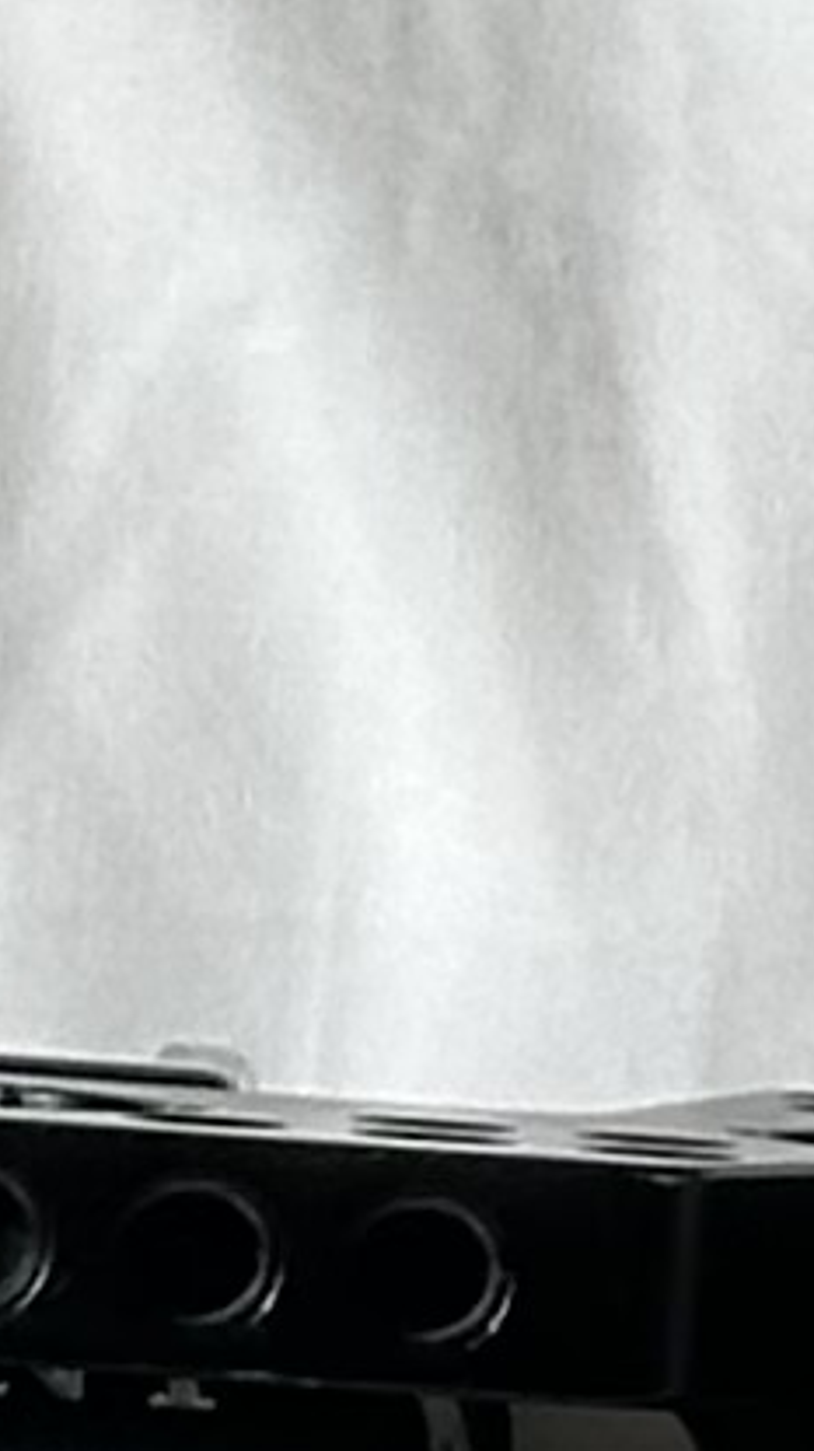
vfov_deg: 4.2
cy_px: 1444
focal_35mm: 508
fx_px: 19521
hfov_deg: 2.3
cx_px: 3944
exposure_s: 1/196
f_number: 1.78
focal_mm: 6.86
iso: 50
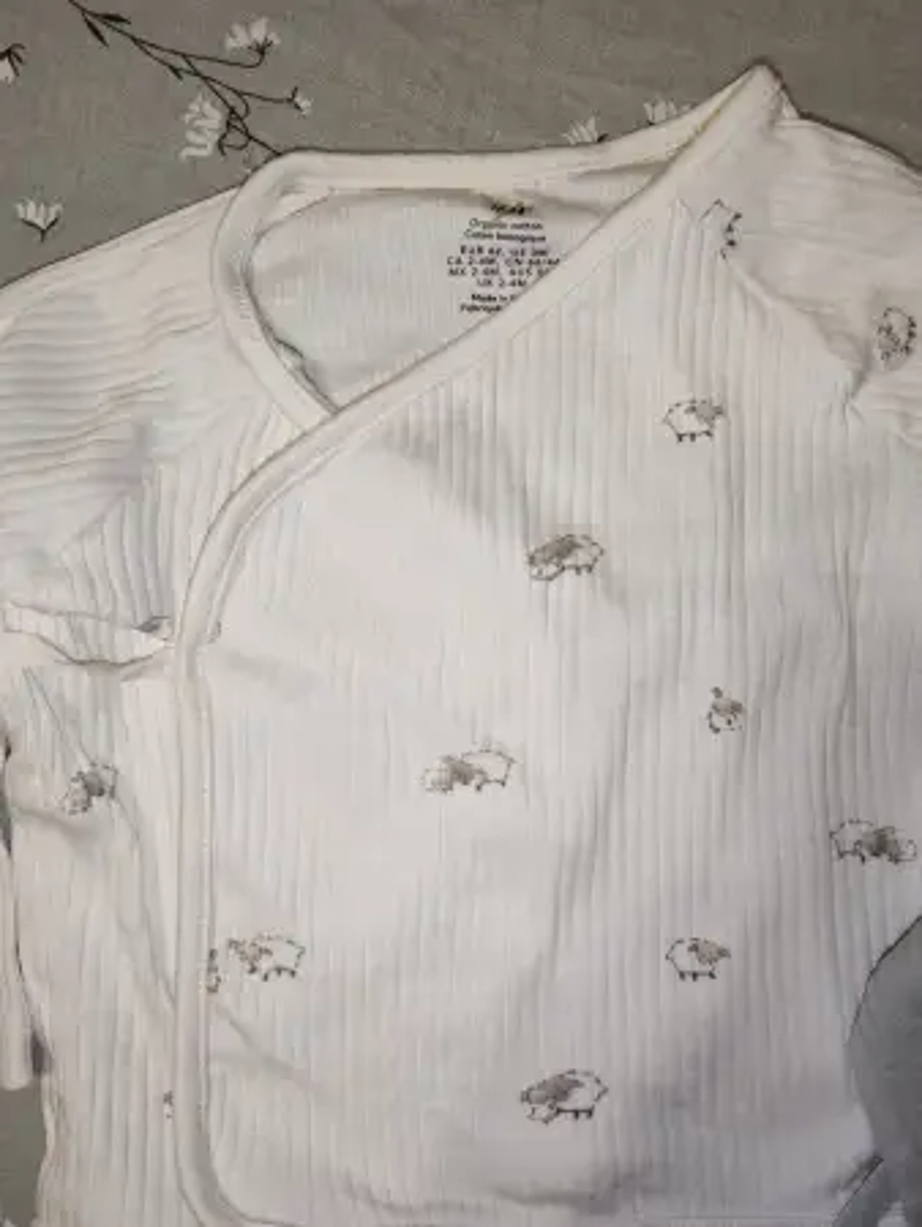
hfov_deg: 51.4
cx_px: 461
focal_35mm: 27
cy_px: 614
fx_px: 958
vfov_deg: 65.3
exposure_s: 1/100
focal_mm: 6.12
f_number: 1.9
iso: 1250
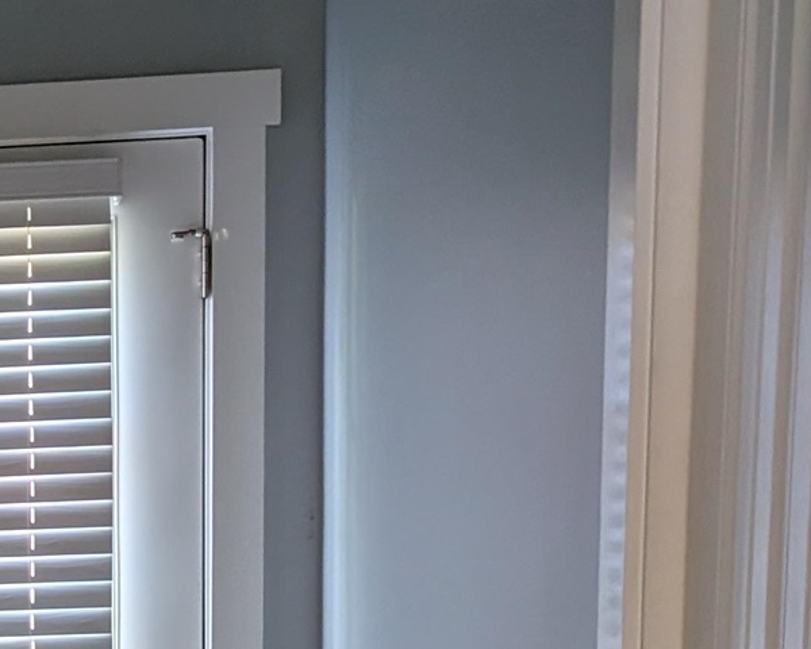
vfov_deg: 15.9
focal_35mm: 90
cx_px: -326
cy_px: 925
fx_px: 2160
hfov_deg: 19.2
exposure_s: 1/113
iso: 525
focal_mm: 6.9
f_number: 1.68
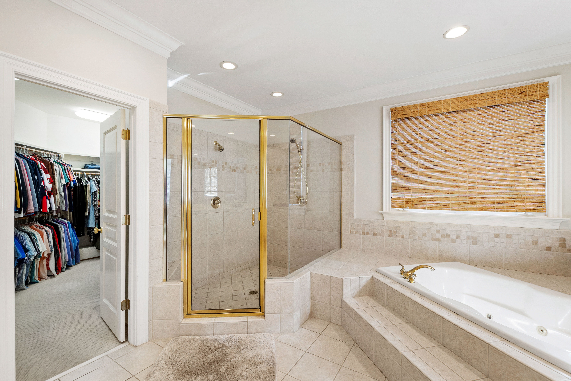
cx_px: 286
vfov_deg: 77.3
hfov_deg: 100.4
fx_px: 238
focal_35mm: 15
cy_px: 190
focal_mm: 10
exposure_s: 1/3
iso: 100
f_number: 8
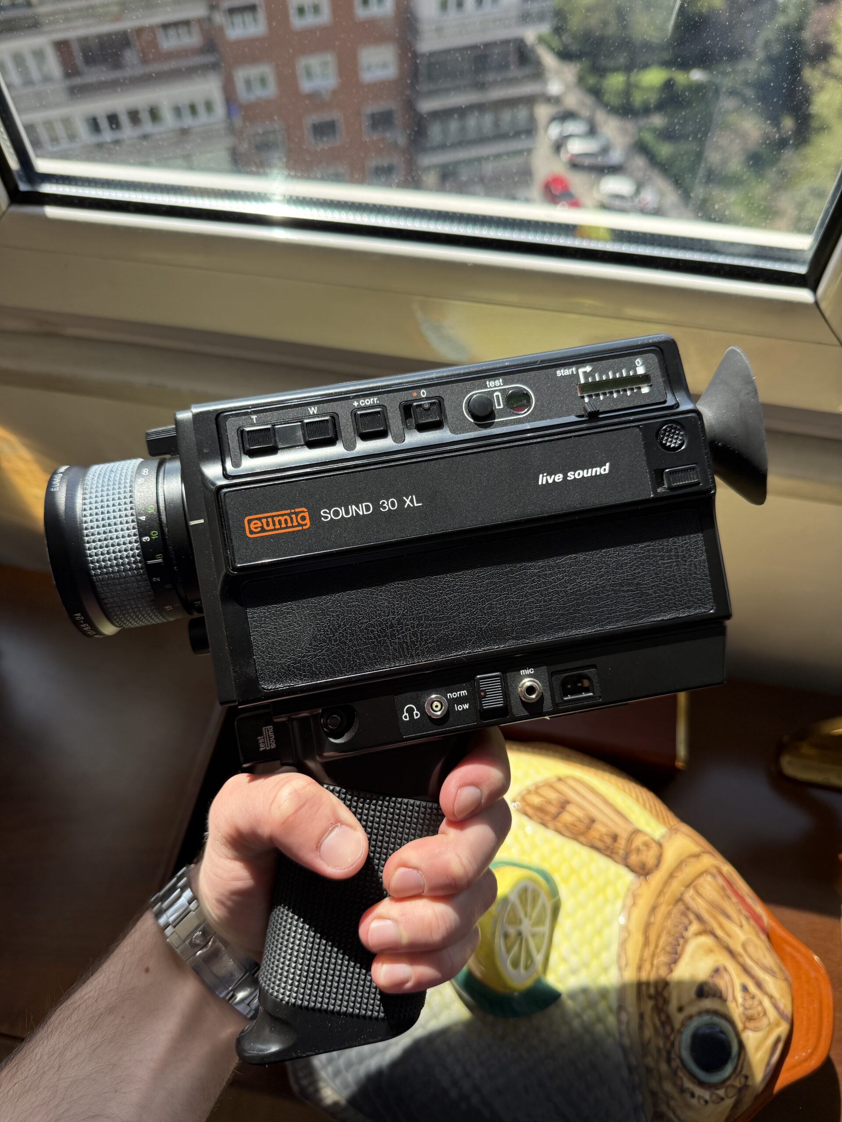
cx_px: 421
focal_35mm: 24
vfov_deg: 71.6
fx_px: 778
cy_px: 561
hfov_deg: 56.8
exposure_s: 1/1553
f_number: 1.78
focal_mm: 6.76
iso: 100
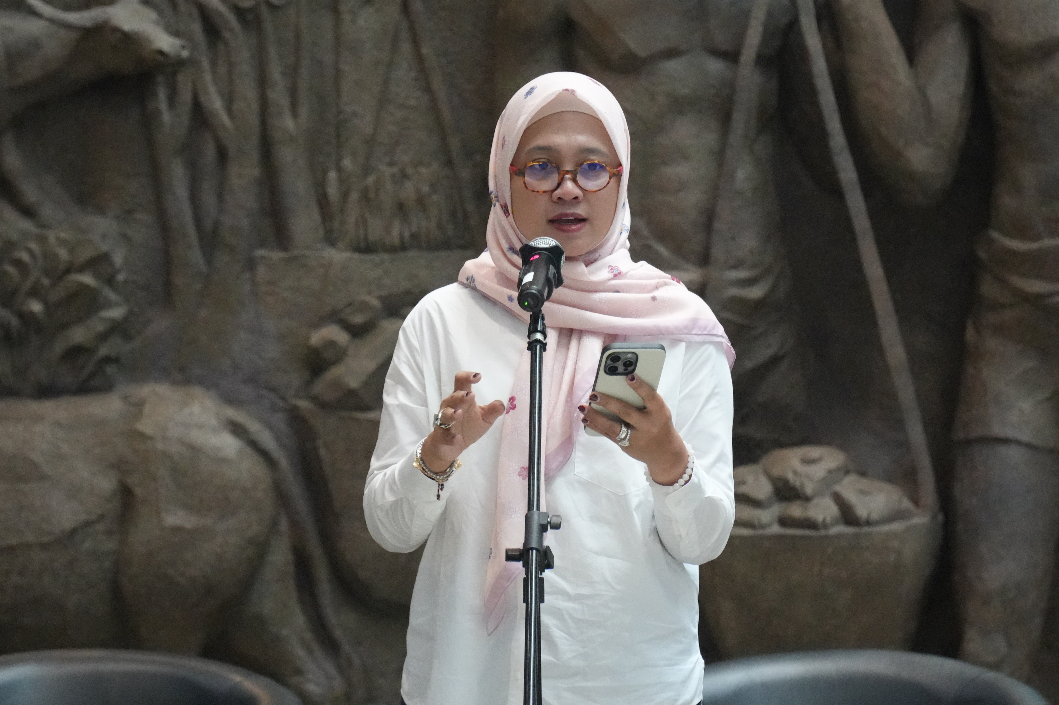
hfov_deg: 11.5
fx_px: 5252
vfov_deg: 7.7
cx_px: 569
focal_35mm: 179
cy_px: 312
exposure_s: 1/160
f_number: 4
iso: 5000
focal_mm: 101
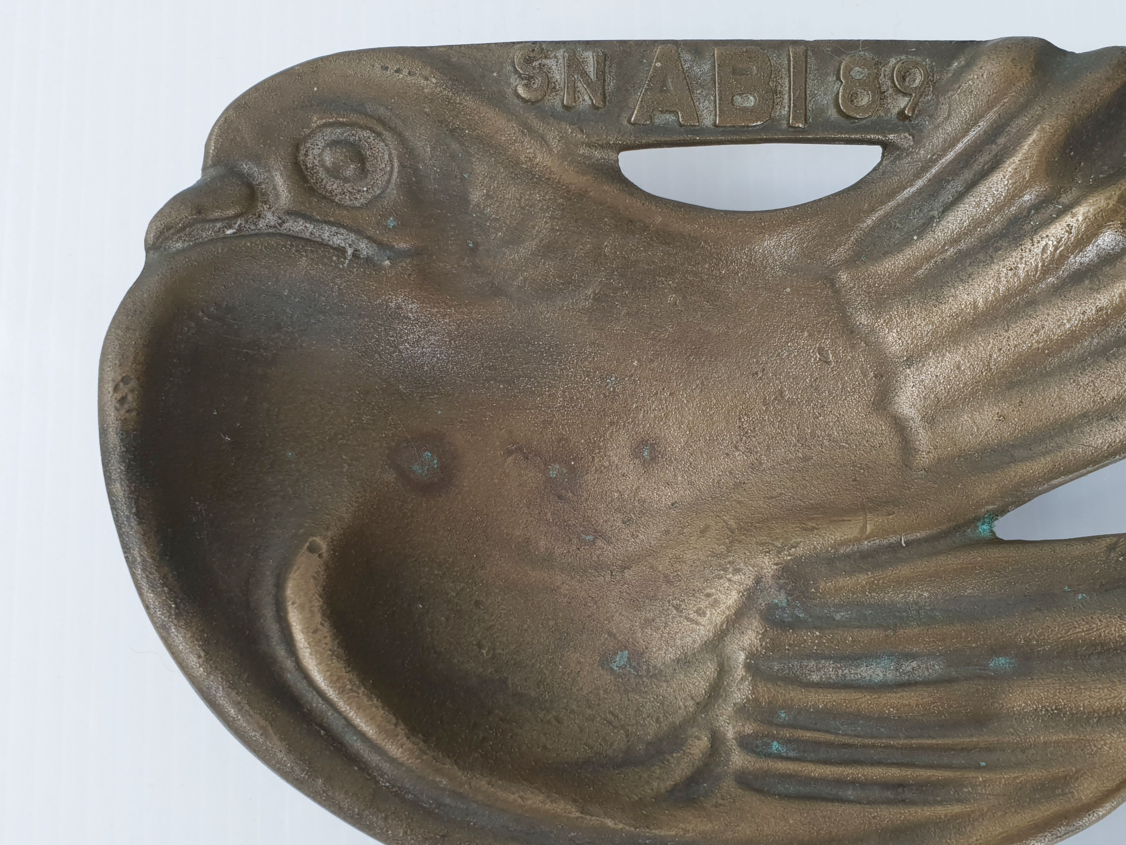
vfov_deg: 53.1
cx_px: 563
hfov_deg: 67.3
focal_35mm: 26
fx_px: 846
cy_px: 422
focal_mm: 4.3
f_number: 2.4
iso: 64
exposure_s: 1/50
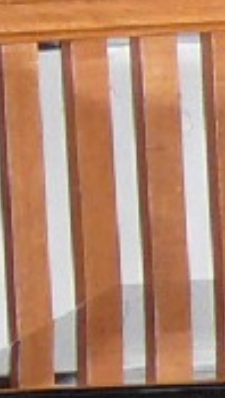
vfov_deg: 2.9
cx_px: -975
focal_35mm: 731
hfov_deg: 1.6
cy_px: 462
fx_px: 7720
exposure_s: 1/100
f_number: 3.2
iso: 200
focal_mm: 13.2
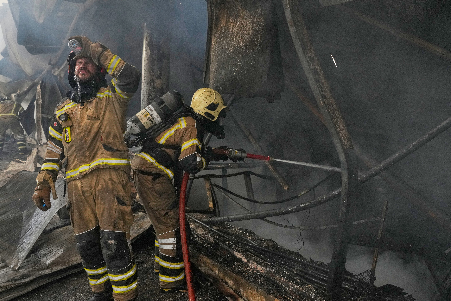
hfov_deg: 60.3
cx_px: 226
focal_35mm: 31
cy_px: 150
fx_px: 388
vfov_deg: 42.3
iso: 2000
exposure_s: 1/500
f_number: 8
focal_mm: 31
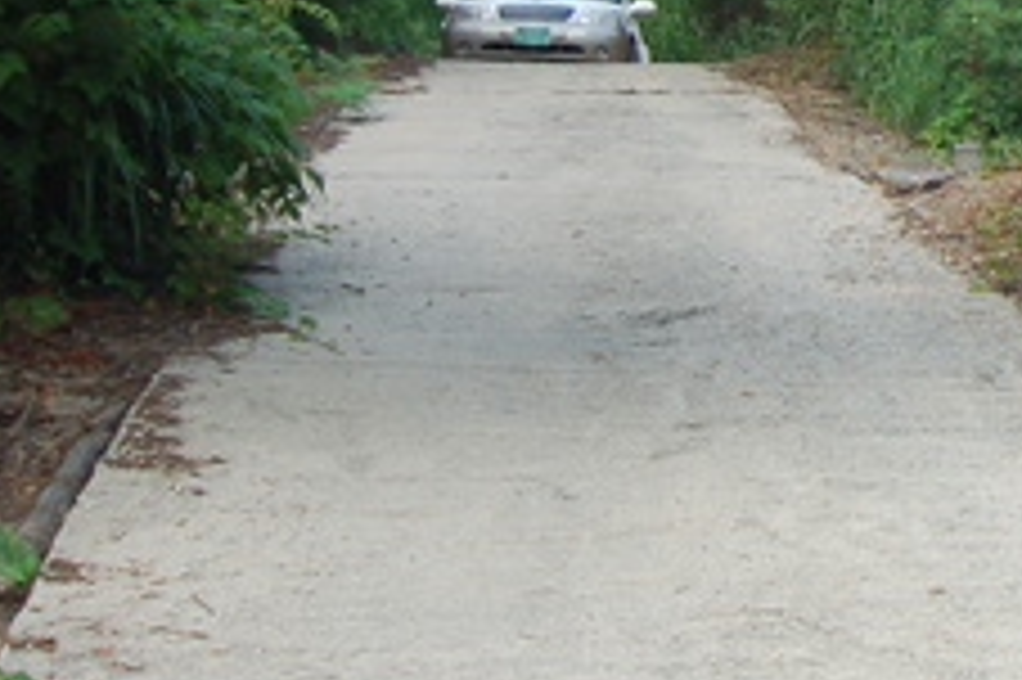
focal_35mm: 111
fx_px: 3149
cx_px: 1492
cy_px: -178
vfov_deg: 12.0
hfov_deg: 16.9
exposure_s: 1/125
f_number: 5.6
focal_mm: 24
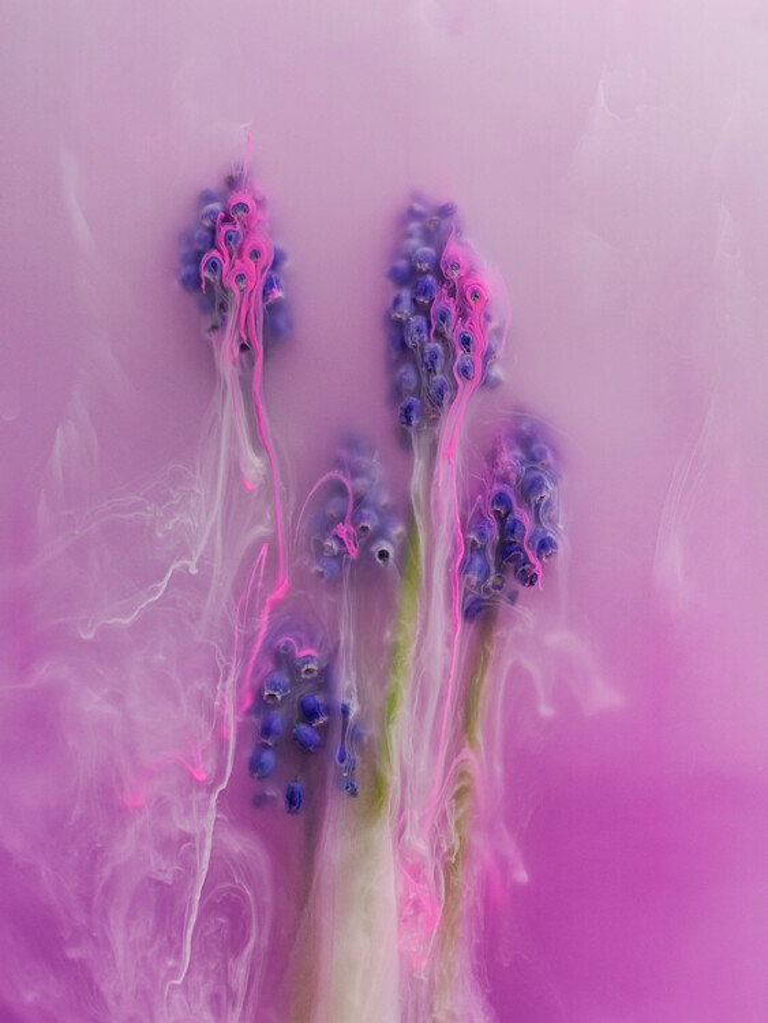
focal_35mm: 180
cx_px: 384
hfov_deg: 8.3
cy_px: 512
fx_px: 5322
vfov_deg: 11.0
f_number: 16
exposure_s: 1/125
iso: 200
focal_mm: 90
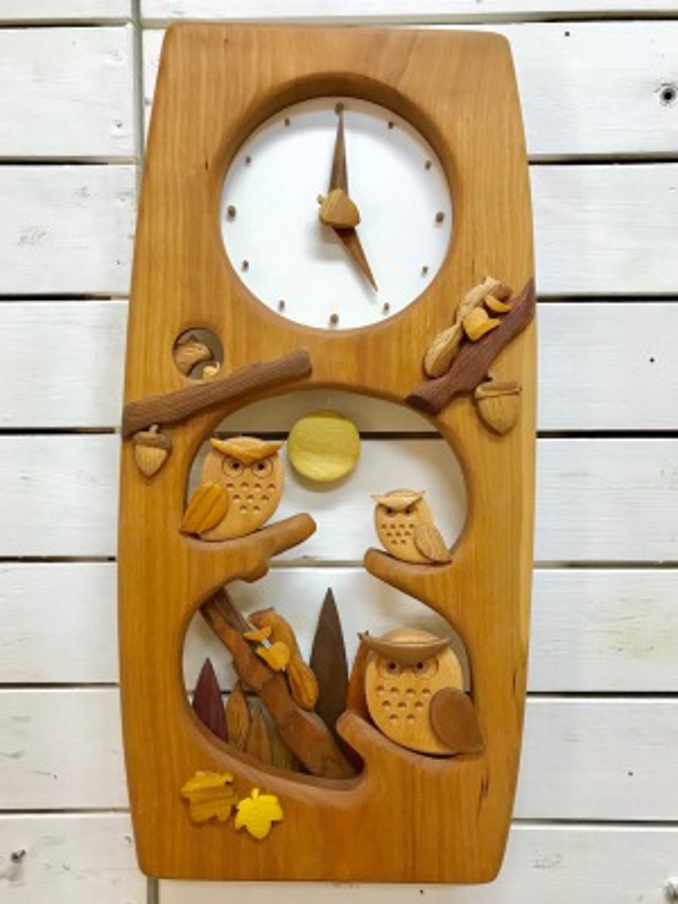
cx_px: 339
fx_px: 731
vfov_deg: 63.4
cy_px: 452
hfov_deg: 49.7
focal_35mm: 28
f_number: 1.8
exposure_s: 1/33
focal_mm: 3.99
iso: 32
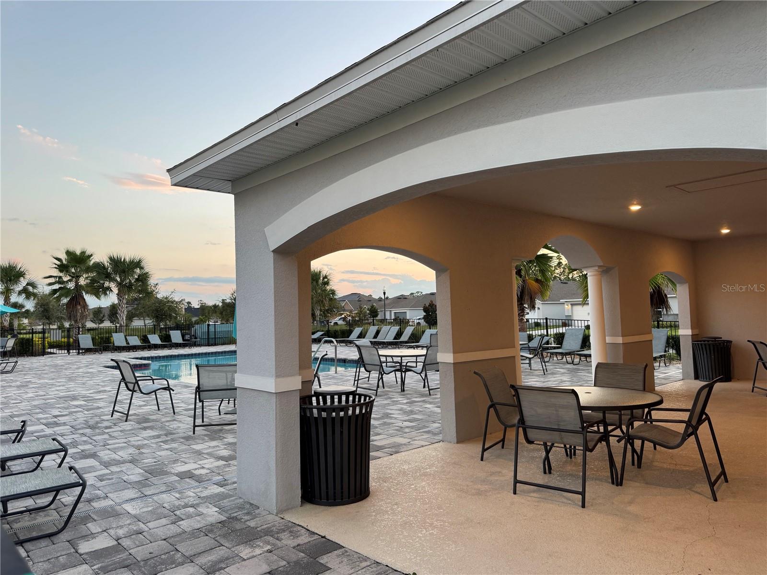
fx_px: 532
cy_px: 288
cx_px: 384
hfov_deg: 71.6
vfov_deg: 56.8
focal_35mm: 24
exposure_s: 1/120
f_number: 1.78
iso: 125
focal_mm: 6.76
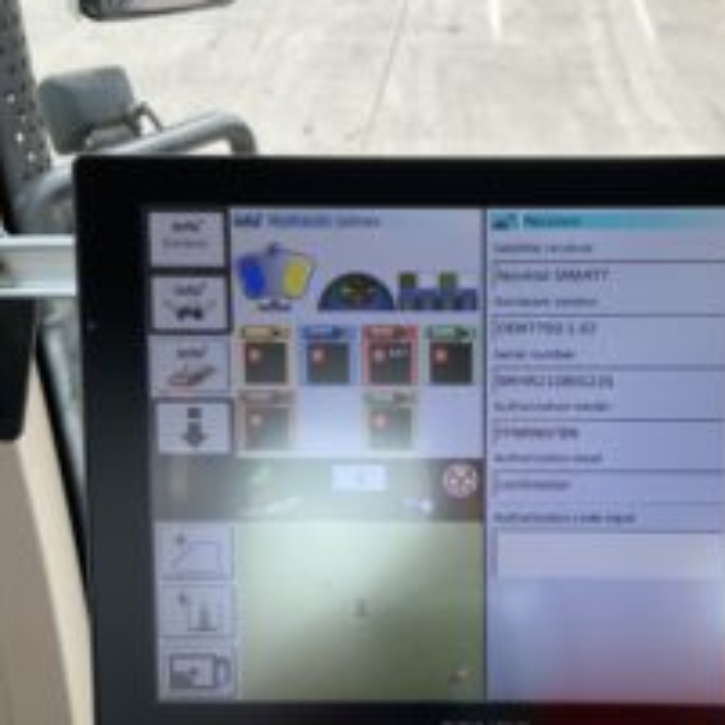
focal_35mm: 46
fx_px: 1090
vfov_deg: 36.7
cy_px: 408
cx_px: 519
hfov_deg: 36.2
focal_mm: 3
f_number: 1.8
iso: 16
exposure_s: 1/344
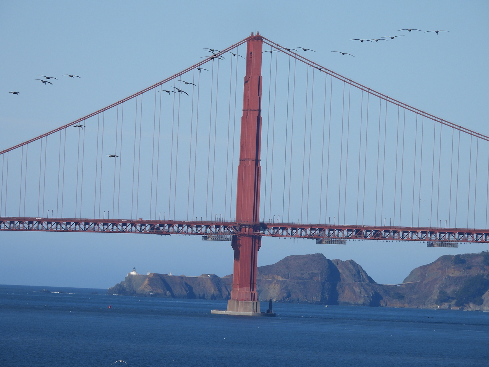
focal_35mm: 550
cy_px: 184
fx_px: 7770
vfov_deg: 2.7
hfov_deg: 3.6
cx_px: 244
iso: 100
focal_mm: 98.1
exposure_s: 1/1000
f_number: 5
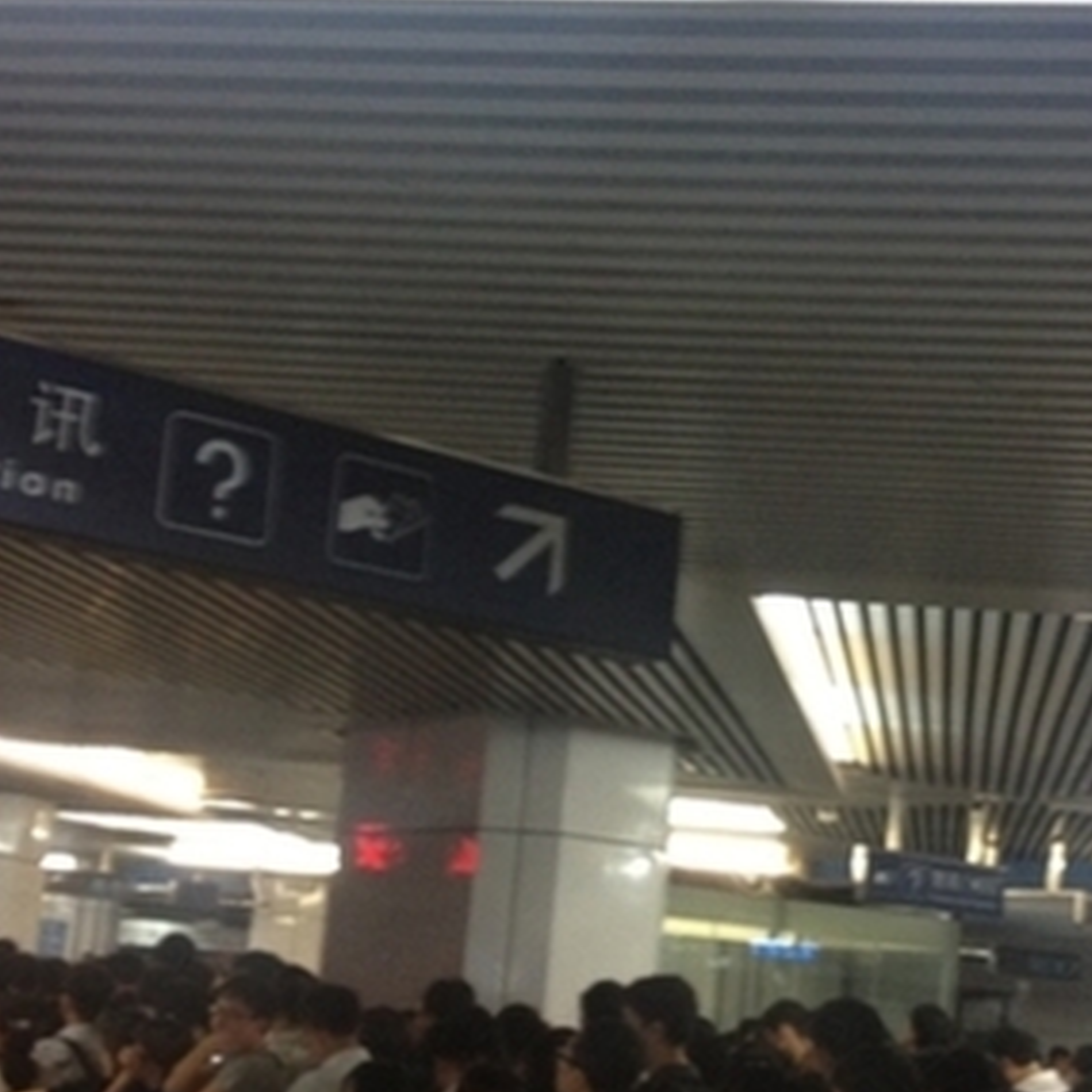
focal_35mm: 63
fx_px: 2248
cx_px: 688
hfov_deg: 27.2
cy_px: 678
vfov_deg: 27.2
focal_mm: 4.28
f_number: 2.4
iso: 200
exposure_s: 1/20
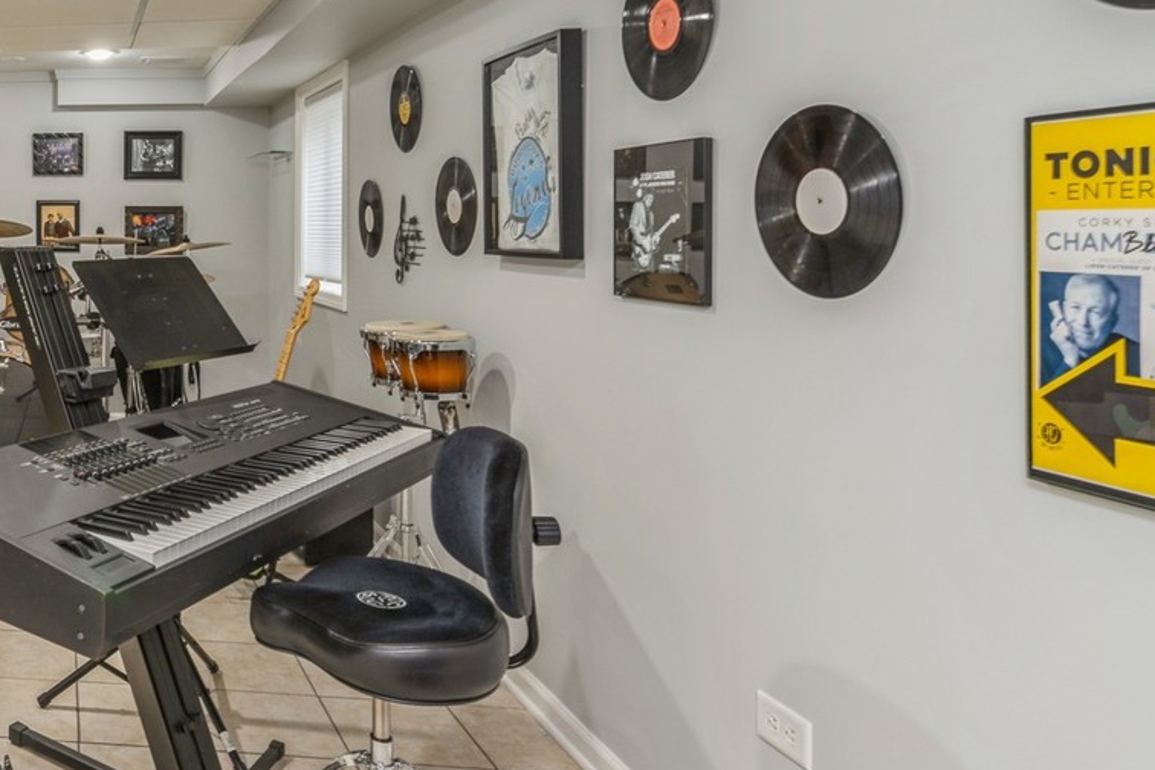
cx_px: -61
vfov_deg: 43.0
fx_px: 962
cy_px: 255
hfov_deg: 48.0
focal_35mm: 30
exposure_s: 1/5
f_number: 8
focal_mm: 14
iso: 200
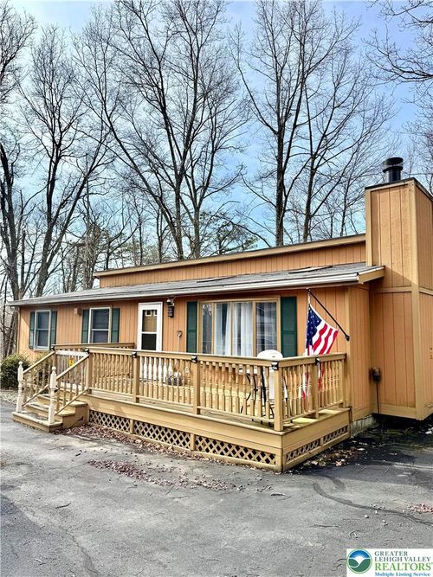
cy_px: 288
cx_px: 216
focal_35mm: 24
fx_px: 400
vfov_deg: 71.6
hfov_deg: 56.8
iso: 80
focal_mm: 6.76
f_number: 1.78
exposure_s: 1/3413
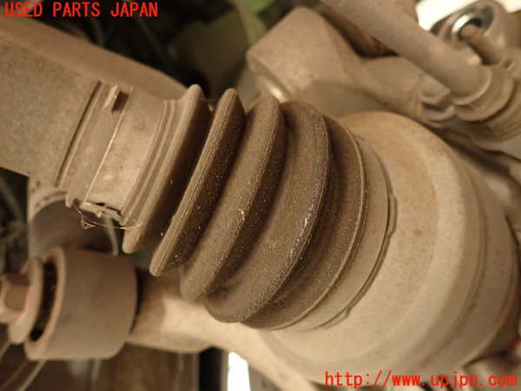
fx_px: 376
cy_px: 196
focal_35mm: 25
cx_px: 260
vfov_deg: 54.9
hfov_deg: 69.4
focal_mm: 4.5
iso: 500
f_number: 2
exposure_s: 1/30
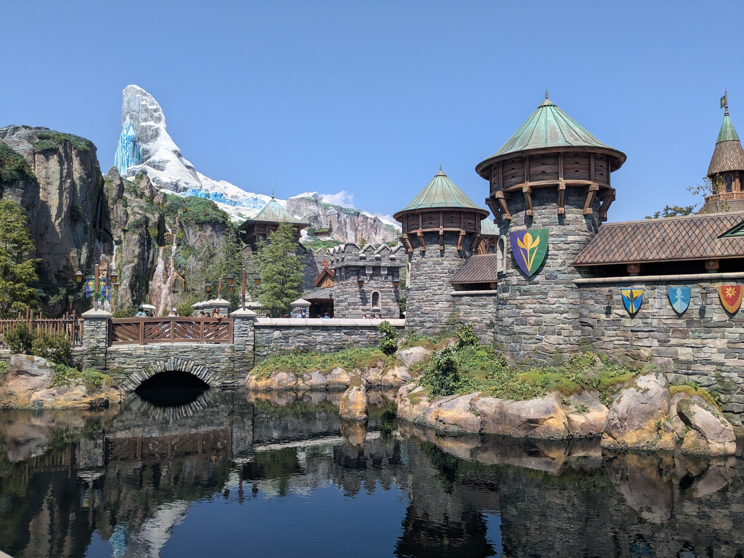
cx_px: 372
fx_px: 580
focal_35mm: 27
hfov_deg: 65.3
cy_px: 279
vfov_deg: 51.4
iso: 64
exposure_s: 1/4673
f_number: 1.73
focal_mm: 4.38
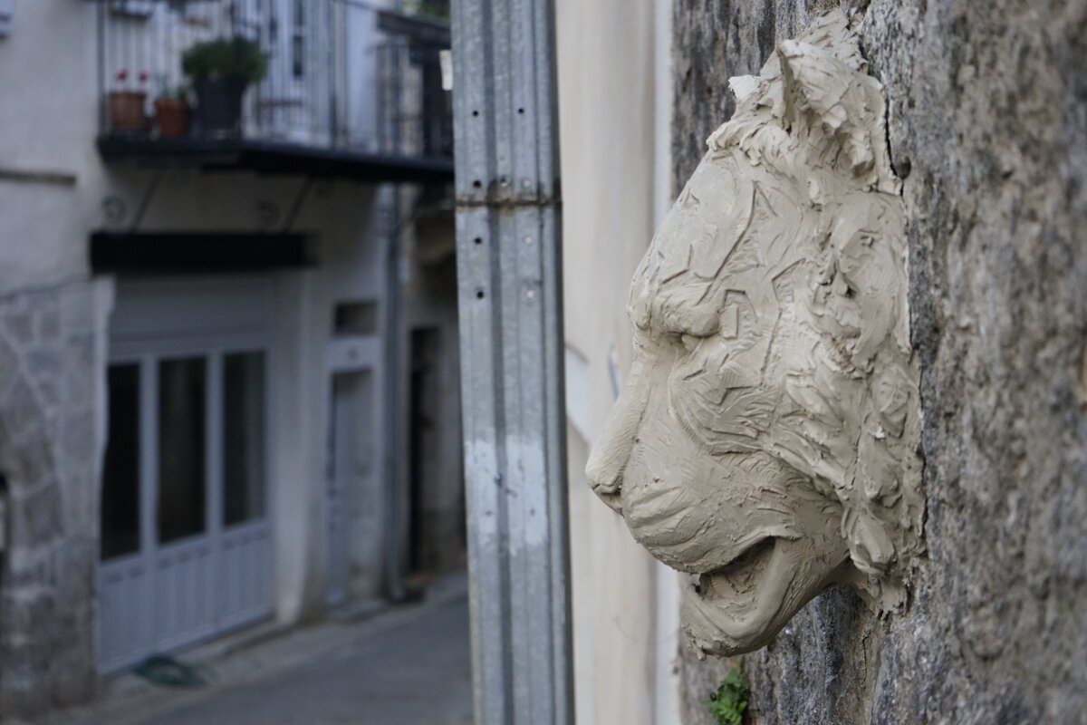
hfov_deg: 28.8
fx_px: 2113
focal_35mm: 70
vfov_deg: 19.5
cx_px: 544
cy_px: 362
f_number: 5.6
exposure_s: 1/160
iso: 1600
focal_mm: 70
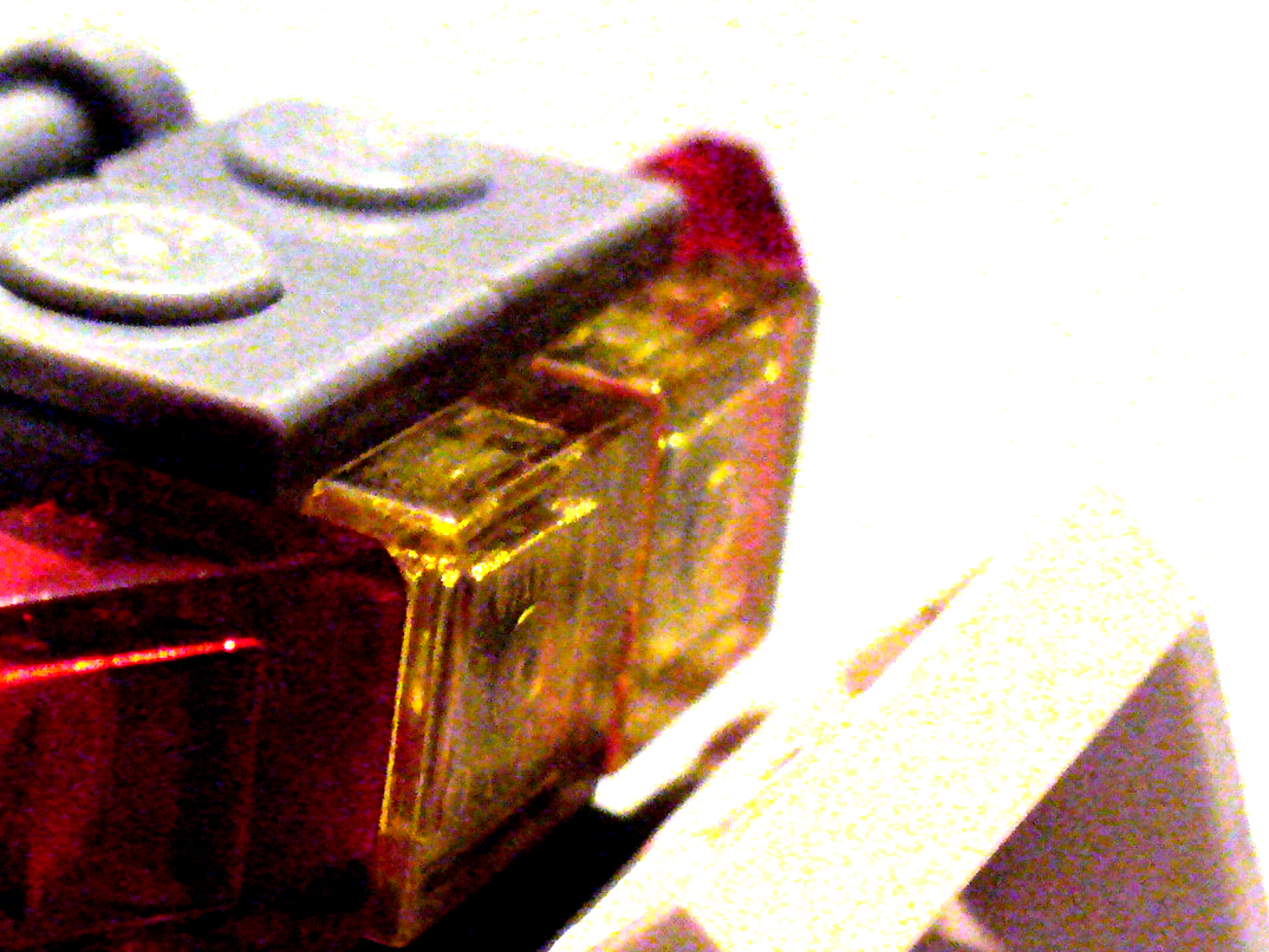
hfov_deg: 20.1
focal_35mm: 97
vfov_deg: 15.1
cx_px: 373
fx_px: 3557
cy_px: 867
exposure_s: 1/25
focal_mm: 6.1
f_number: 2.8
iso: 400
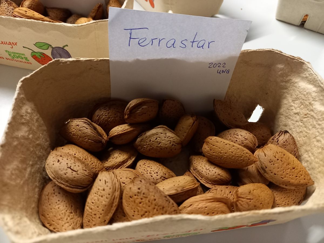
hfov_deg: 69.4
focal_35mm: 25
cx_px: 162
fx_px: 234
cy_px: 122
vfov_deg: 54.9
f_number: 1.8
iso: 500
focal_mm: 4.65
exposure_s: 1/25
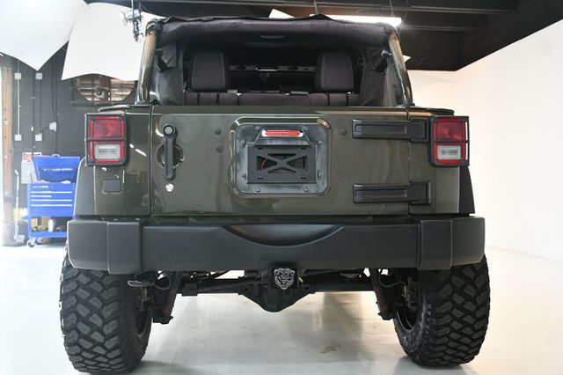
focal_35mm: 34
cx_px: 282
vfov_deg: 38.8
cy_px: 188
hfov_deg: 55.8
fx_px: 531
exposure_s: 1/125
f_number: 3.8
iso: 2800
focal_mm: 23
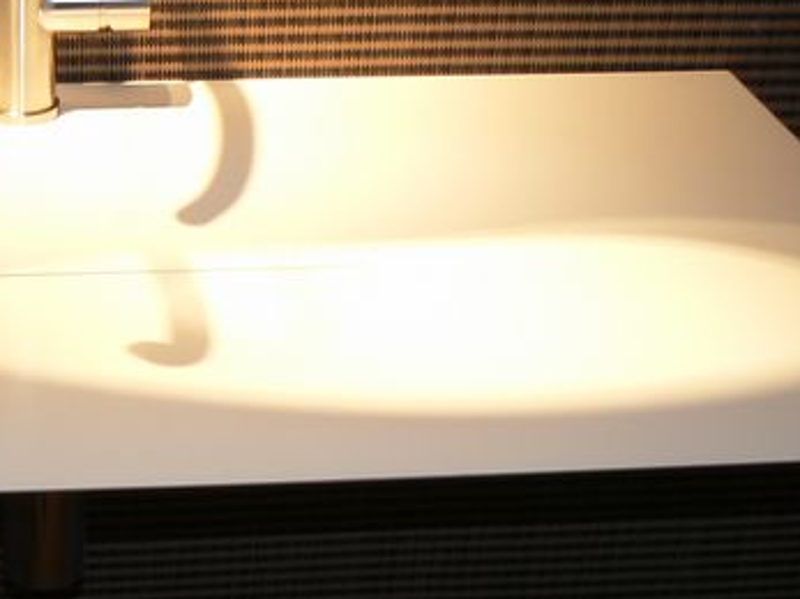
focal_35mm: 83
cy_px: 329
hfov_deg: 22.7
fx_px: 1918
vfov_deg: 17.8
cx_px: 9
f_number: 2.8
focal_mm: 6
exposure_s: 1/40
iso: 80
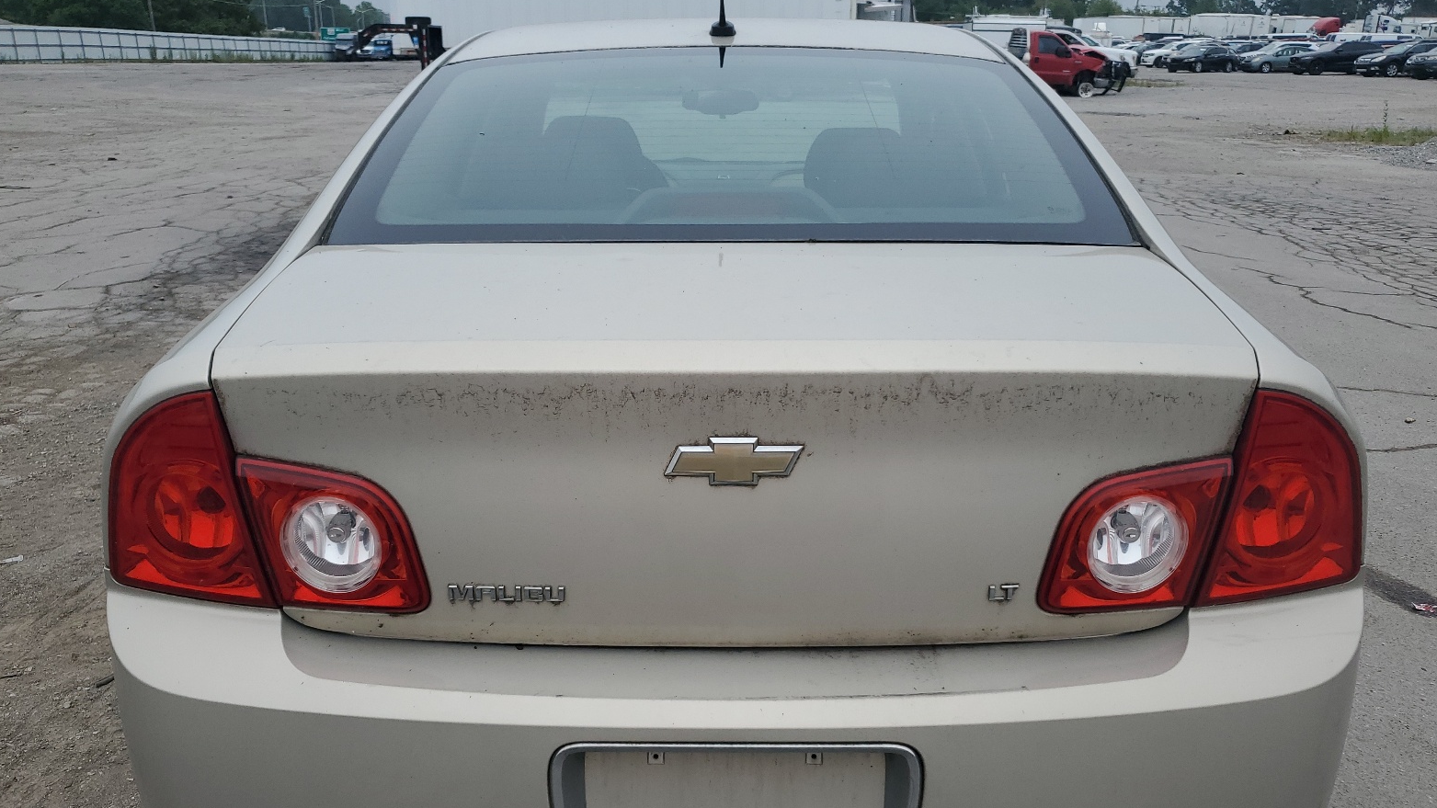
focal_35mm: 29
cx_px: 724
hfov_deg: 66.1
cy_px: 466
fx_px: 1105
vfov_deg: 40.1
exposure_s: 1/1429
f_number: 1.5
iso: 50
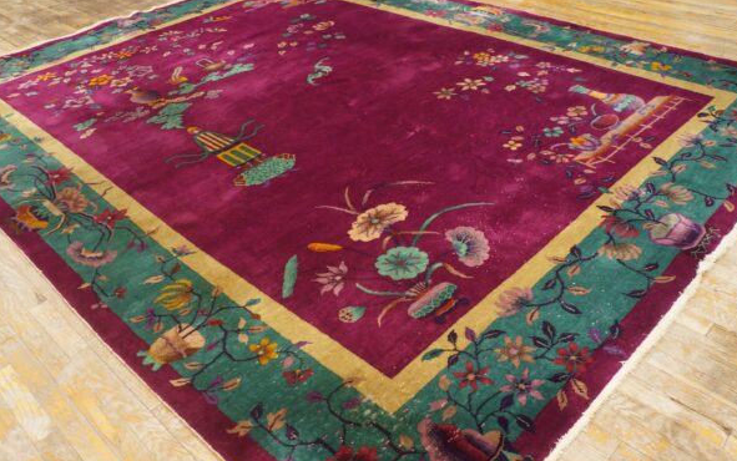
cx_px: 372
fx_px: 623
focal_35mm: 31
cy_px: 242
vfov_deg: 40.6
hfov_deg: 61.2
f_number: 4
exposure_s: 1/60
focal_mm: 20
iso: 2000
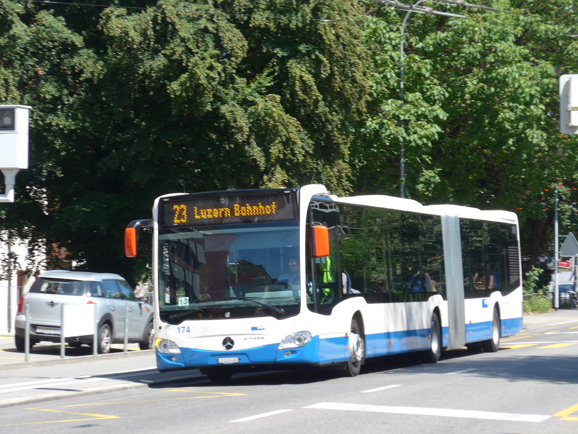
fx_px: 2204
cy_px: 217
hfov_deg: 14.9
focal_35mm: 132
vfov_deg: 11.2
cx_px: 289
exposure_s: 1/200
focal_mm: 25.7
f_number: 5.3
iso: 80
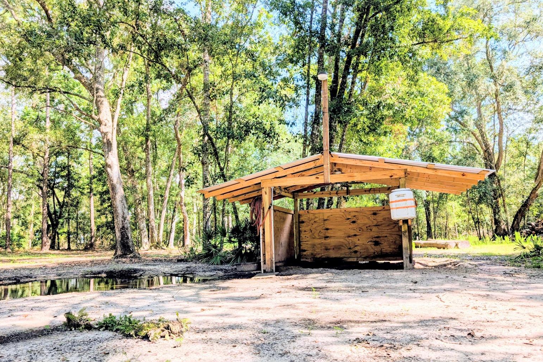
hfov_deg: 69.4
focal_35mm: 26
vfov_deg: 49.5
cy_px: 201
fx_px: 392
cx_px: 275
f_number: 1.68
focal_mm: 6.9
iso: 21
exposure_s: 1/3774
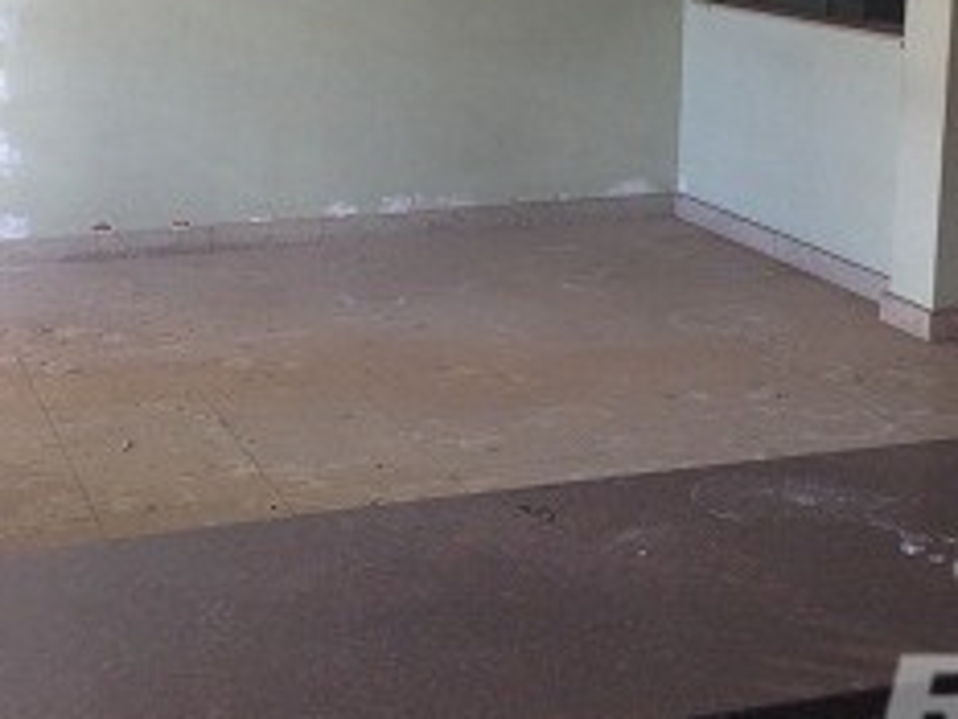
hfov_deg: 27.0
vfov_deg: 20.3
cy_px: 177
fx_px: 1994
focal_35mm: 72
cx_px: 498
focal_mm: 4.28
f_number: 2.4
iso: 50
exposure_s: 1/30
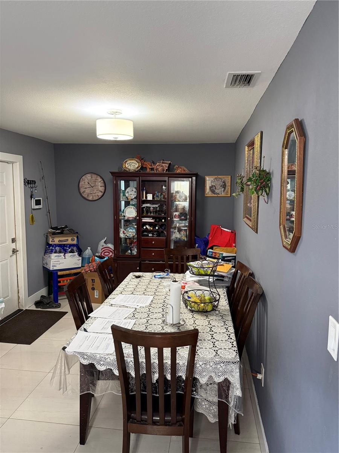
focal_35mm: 24
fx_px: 313
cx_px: 170
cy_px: 226
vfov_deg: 71.6
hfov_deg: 56.8
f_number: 1.78
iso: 500
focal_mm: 6.76
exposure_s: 1/60
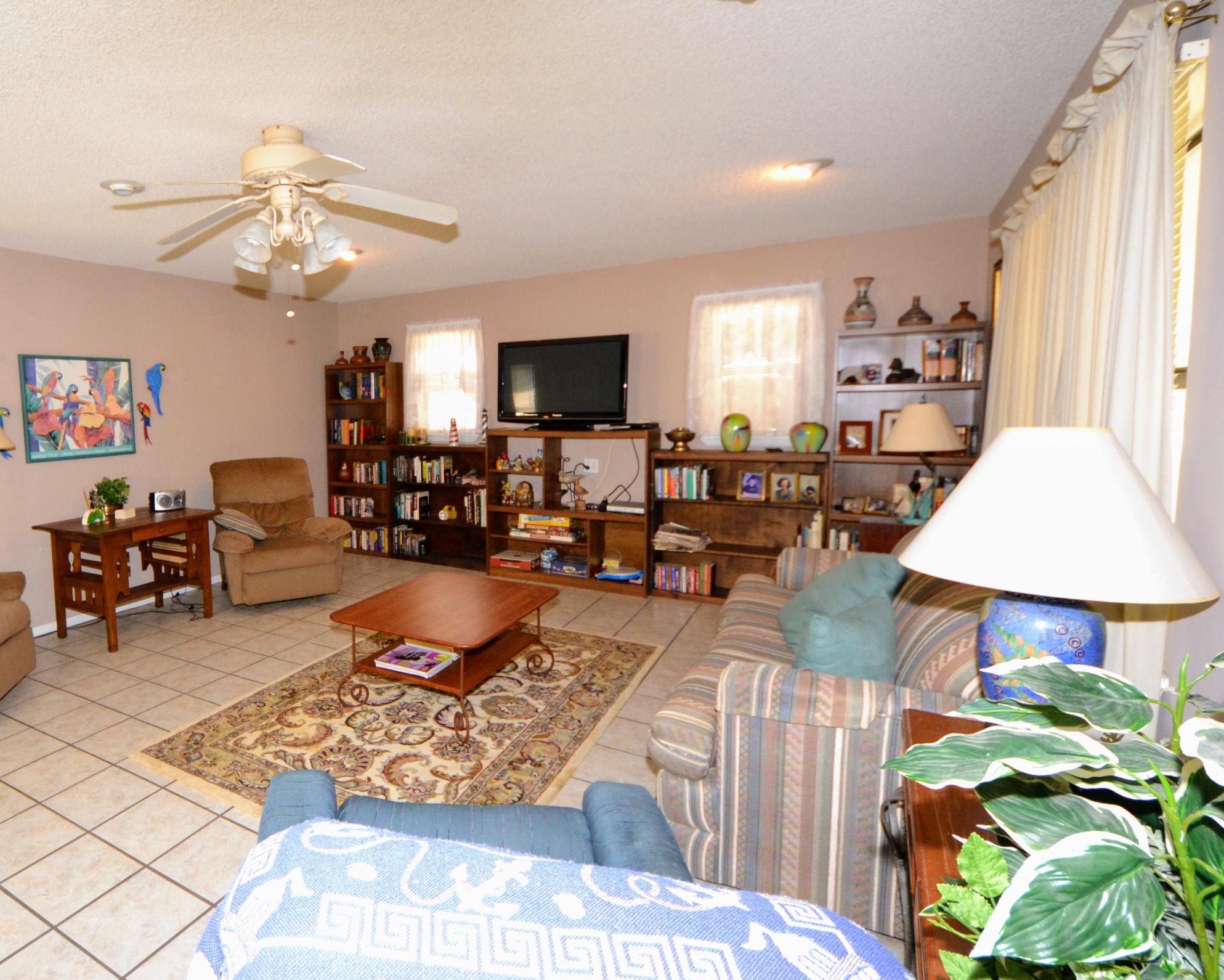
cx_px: 368
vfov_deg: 73.6
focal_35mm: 18
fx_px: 654
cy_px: 467
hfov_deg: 81.9
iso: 1100
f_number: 4.5
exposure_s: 1/60
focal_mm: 8.5
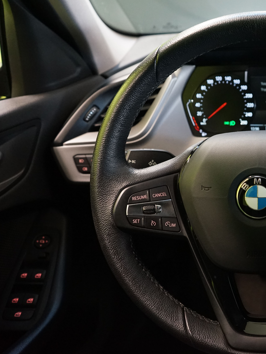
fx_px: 420
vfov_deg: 45.8
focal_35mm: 41
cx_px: 256
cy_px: 176
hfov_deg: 32.7
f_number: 4.5
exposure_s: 1/30
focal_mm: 28
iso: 4000
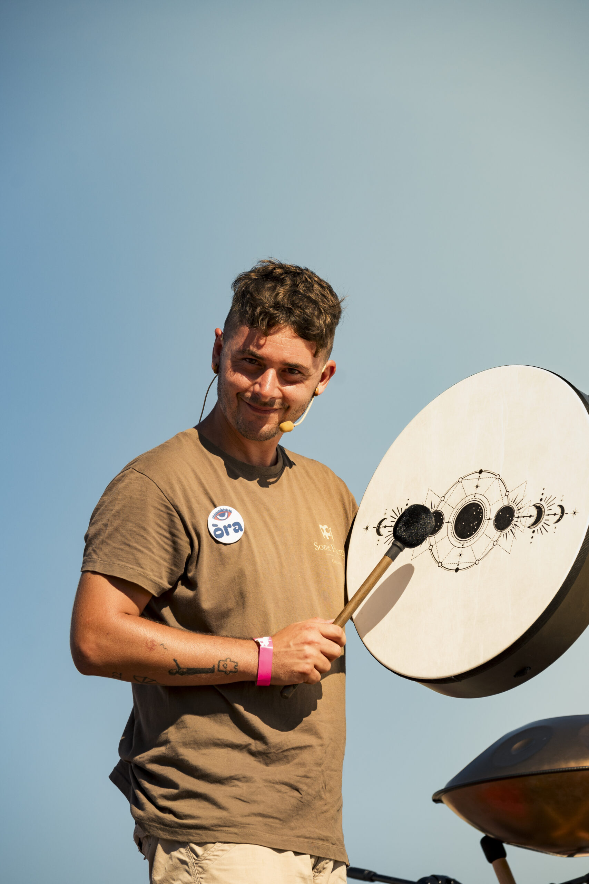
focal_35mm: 172
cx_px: 294
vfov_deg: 11.9
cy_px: 442
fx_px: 4233
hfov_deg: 8.0
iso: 100
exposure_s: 1/640
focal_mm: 115
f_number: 7.1
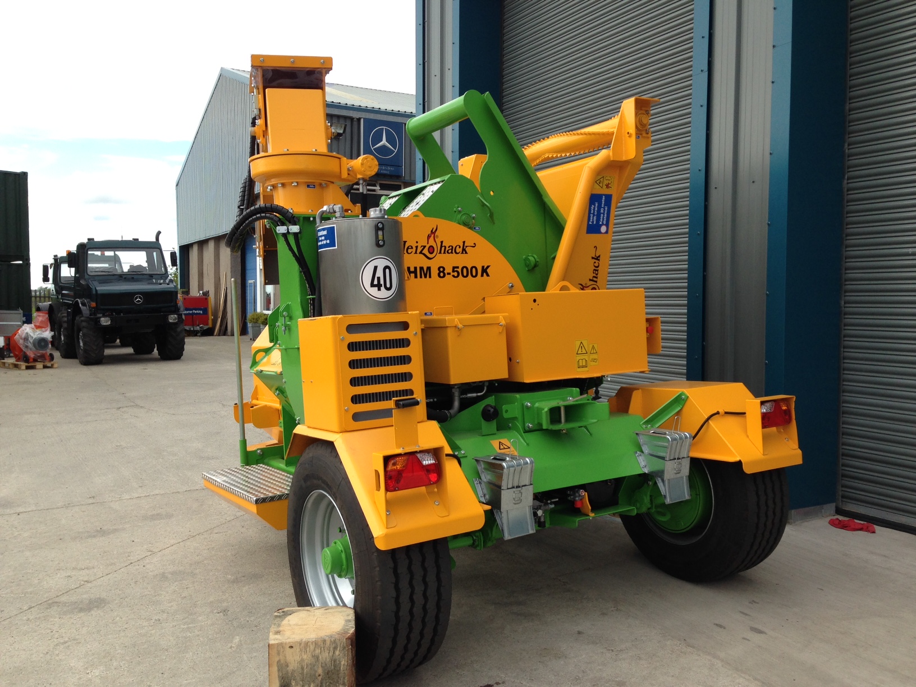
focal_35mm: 33
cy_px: 344
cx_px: 458
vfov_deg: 42.9
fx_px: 873
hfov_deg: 55.4
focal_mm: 4.12
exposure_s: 1/602
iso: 50
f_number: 2.4
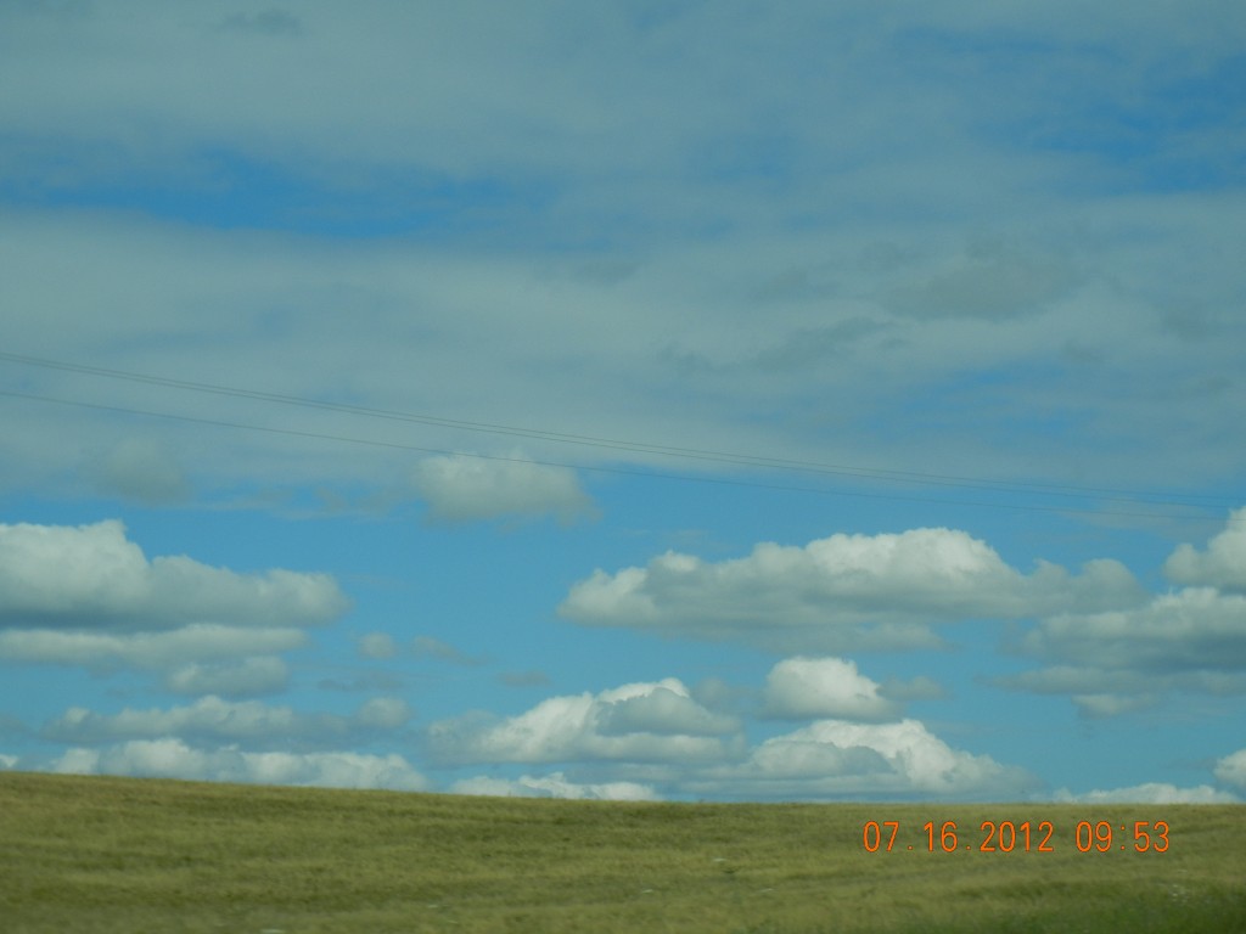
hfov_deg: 17.0
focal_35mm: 116
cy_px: 467
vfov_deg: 12.8
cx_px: 623
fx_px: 4175
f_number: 9.2
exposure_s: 1/390
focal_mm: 20.9
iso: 160
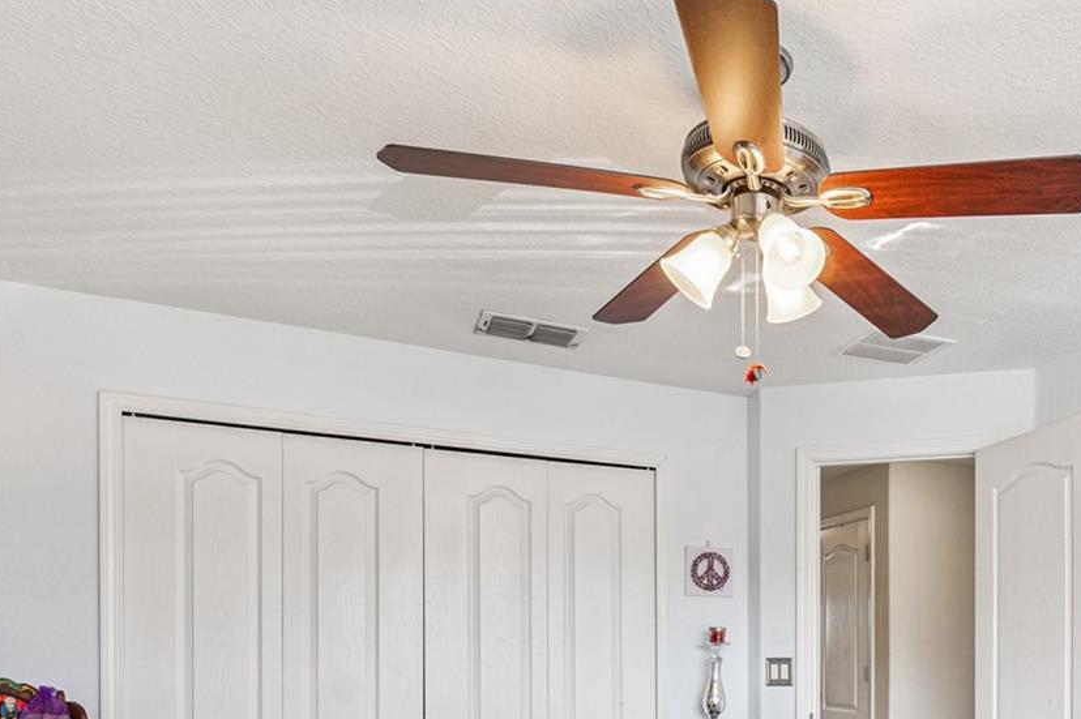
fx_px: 870
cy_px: 643
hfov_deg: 58.0
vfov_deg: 41.5
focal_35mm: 29
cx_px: 889
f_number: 7.1
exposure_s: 1/4
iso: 100
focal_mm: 10
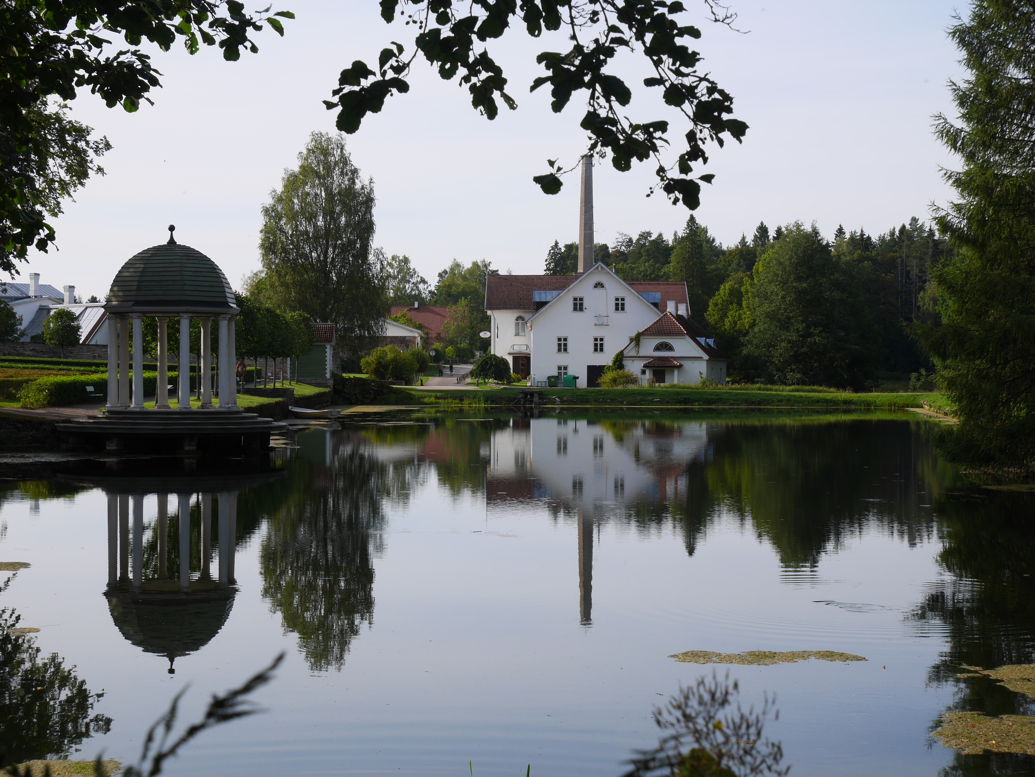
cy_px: 388
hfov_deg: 30.3
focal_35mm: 64
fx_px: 1914
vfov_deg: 22.9
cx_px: 518
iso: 200
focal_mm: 32
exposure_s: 1/320
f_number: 9
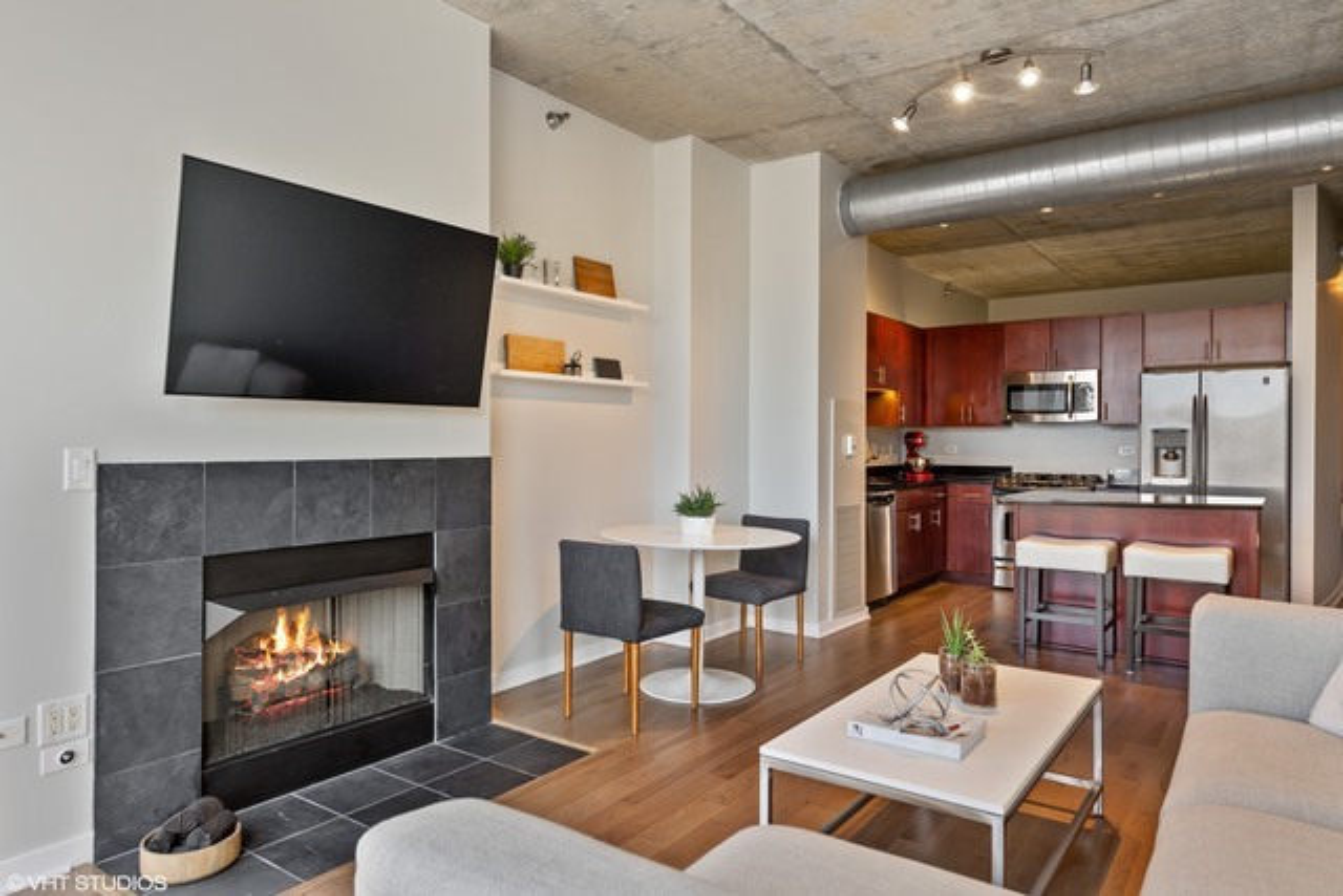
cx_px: 672
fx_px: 858
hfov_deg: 76.1
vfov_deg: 55.1
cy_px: 448
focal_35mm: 23
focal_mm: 23
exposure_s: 1/13
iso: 200
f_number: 8
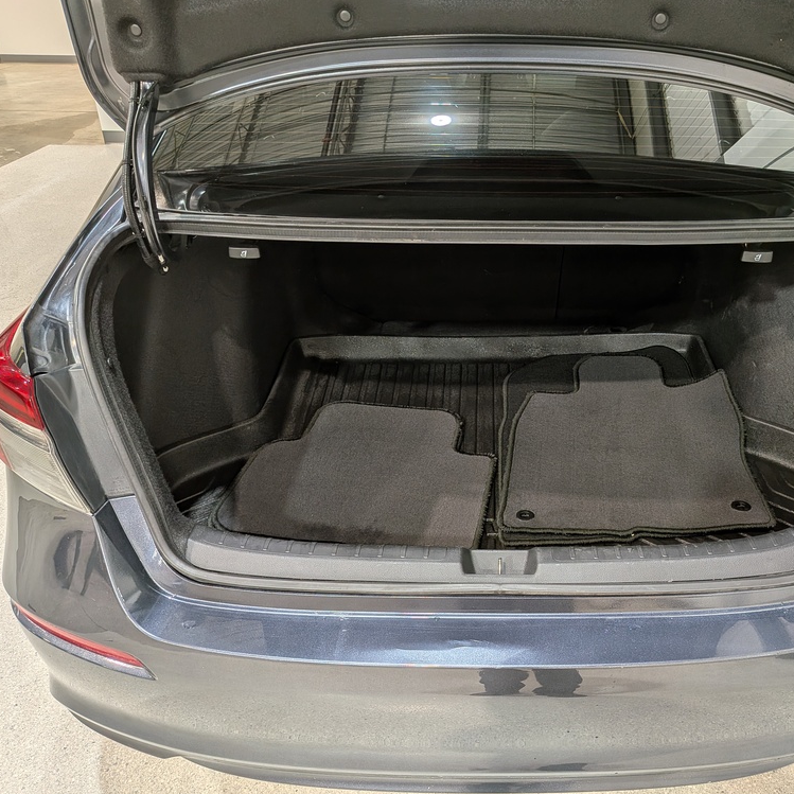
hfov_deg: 55.0
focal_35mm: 29
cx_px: 496
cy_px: 403
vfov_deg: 55.6
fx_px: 753
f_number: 1.7
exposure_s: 1/178
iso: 30
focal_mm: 4.53
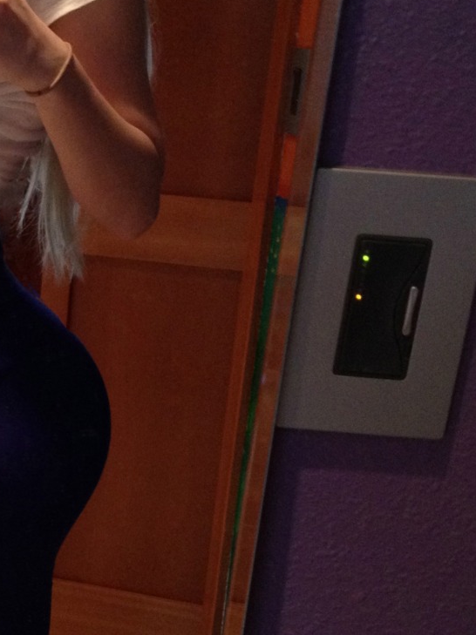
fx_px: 1505
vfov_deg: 23.8
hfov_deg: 17.5
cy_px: 417
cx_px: -25
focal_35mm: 82
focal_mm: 4.28
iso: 250
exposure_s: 1/20
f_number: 2.4
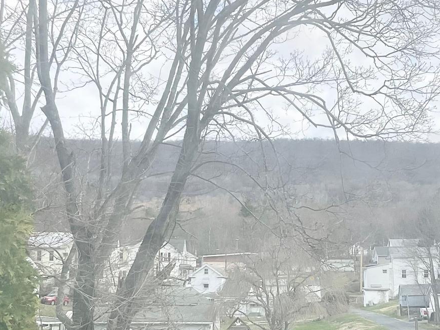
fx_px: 864
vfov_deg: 21.5
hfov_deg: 28.5
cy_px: 232
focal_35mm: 68
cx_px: 272
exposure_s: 1/556
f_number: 1.8
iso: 16
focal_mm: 3
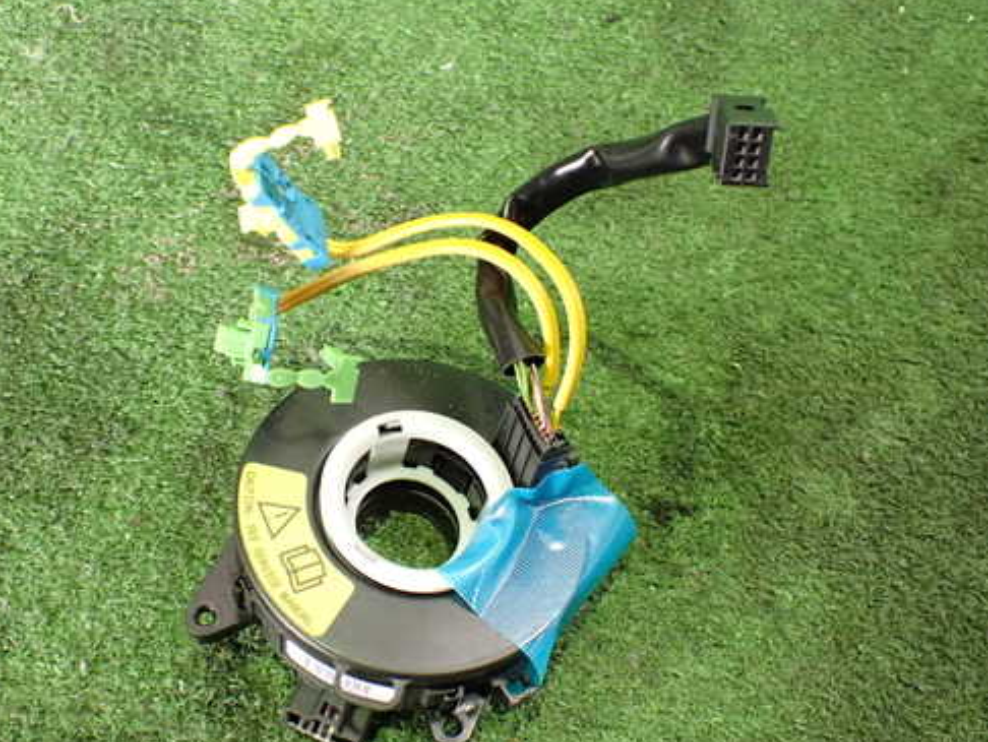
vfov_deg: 38.7
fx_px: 1057
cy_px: 382
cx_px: 392
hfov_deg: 49.8
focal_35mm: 37
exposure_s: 1/50
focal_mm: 5.4
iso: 800
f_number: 2.3
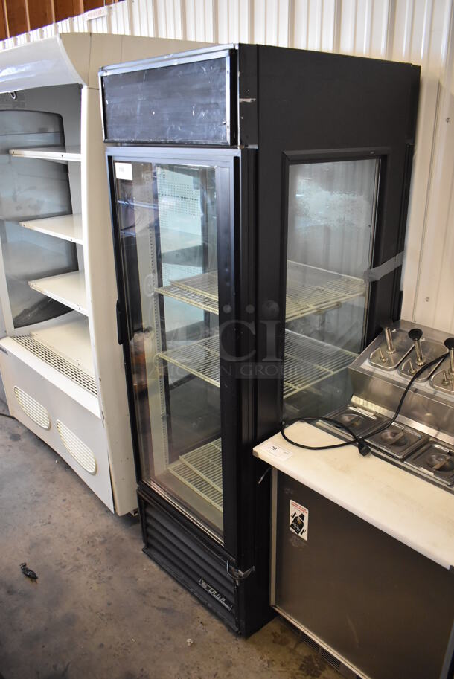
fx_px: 510
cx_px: 227
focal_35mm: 27
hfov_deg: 48.0
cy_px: 340
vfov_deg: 67.3
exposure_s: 1/125
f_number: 3.5
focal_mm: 18
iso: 2500
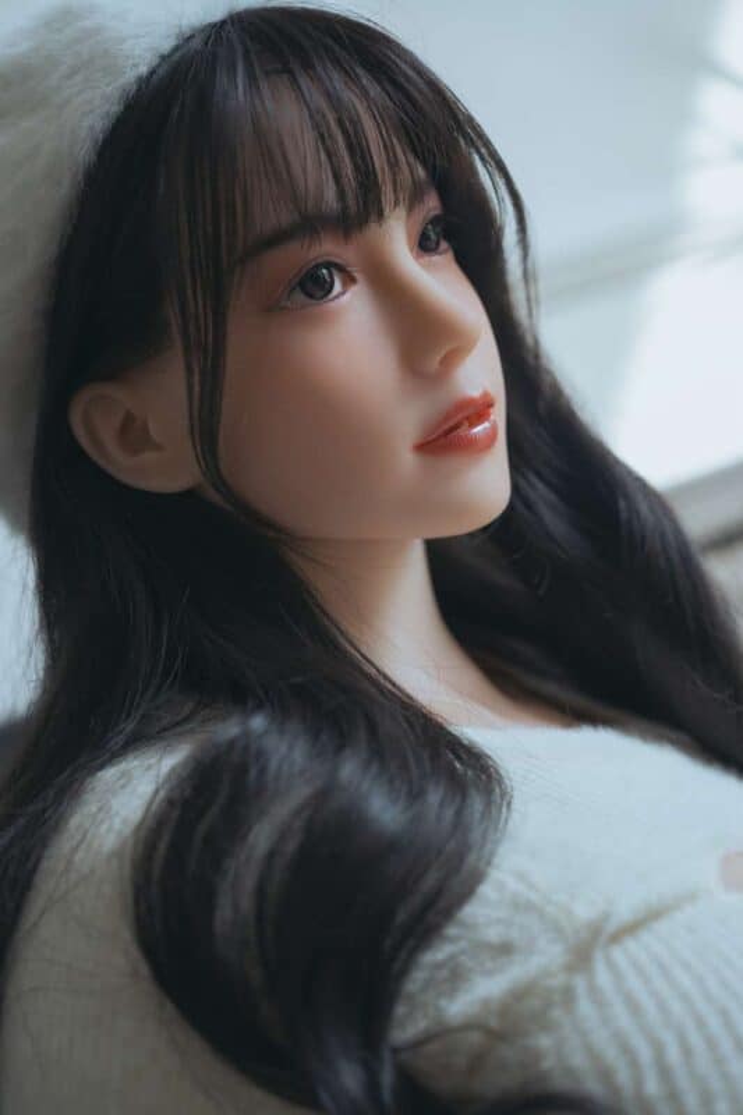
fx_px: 2168
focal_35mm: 70
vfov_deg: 28.8
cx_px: 372
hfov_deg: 19.4
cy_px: 558
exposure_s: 1/200
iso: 200
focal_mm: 70
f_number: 2.8
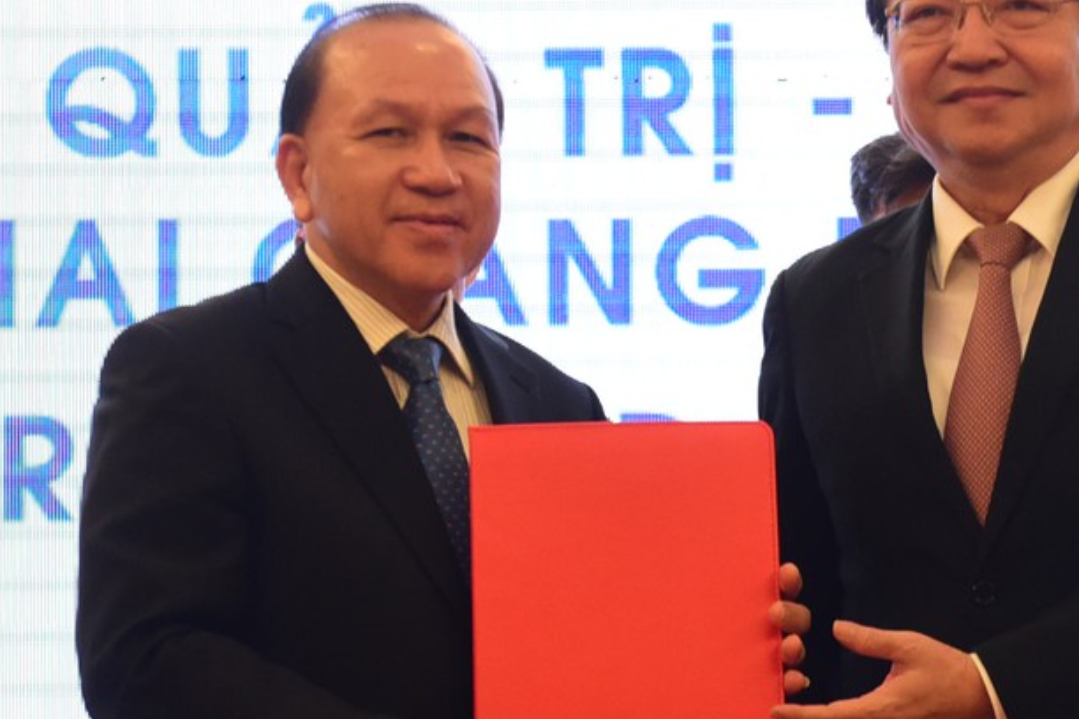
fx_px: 5095
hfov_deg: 12.1
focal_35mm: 170
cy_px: 491
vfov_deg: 8.1
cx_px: 806
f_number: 3.5
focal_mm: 52
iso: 2000
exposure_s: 1/250
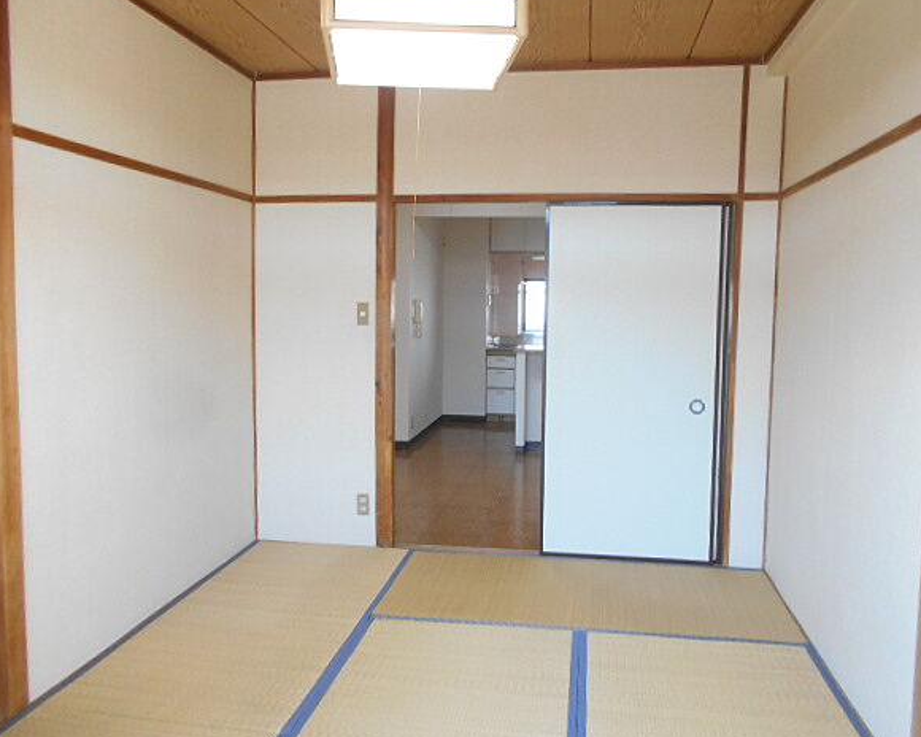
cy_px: 364
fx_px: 763
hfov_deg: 62.2
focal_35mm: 28
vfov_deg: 51.5
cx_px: 467
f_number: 3.2
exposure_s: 1/30
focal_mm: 4.6
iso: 220
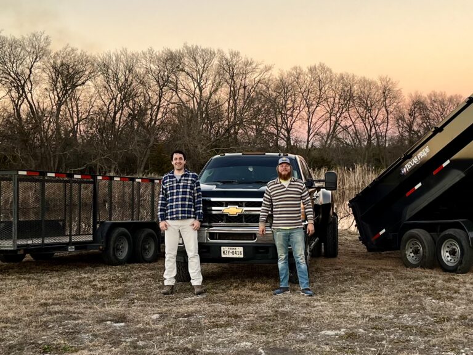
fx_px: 355
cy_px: 178
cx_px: 236
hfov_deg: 67.3
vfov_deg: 53.1
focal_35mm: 26
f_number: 1.6
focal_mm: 5.1
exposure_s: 1/121
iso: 40
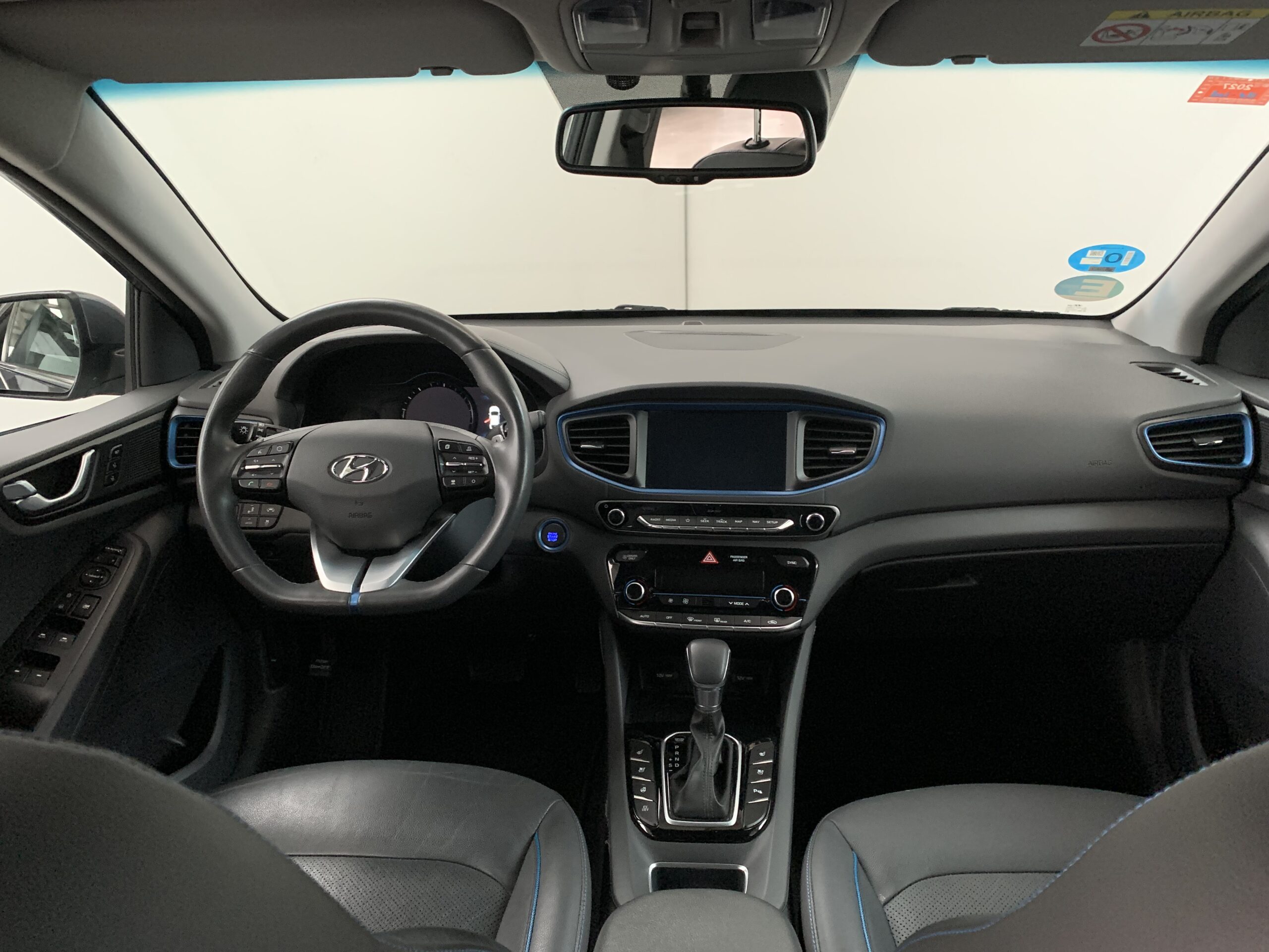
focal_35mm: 26
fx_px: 953
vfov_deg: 53.1
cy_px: 476
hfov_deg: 67.3
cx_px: 634
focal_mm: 4.25
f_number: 1.8
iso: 400
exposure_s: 1/39
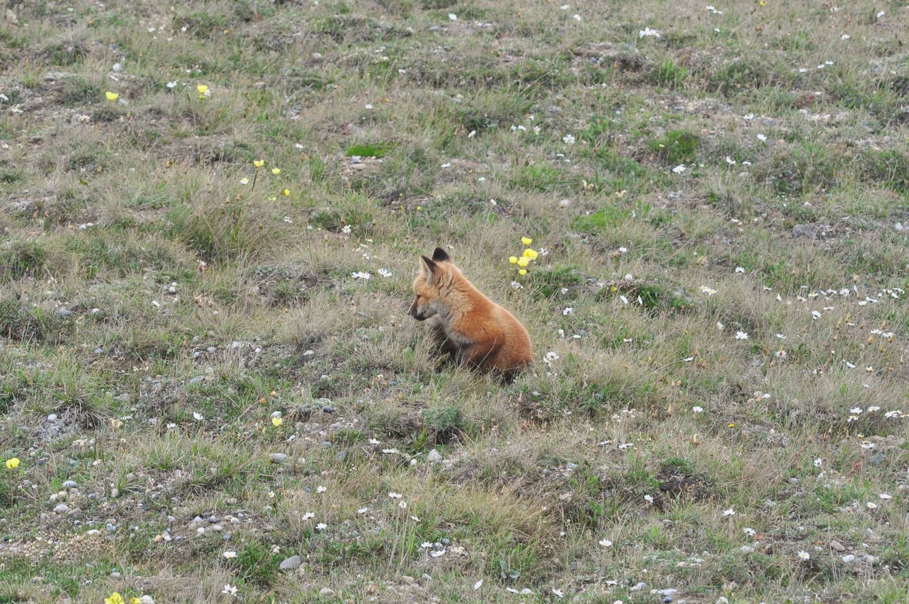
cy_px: 302
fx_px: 5675
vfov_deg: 6.1
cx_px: 454
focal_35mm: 225
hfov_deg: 9.2
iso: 500
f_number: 9
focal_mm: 150
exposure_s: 1/125
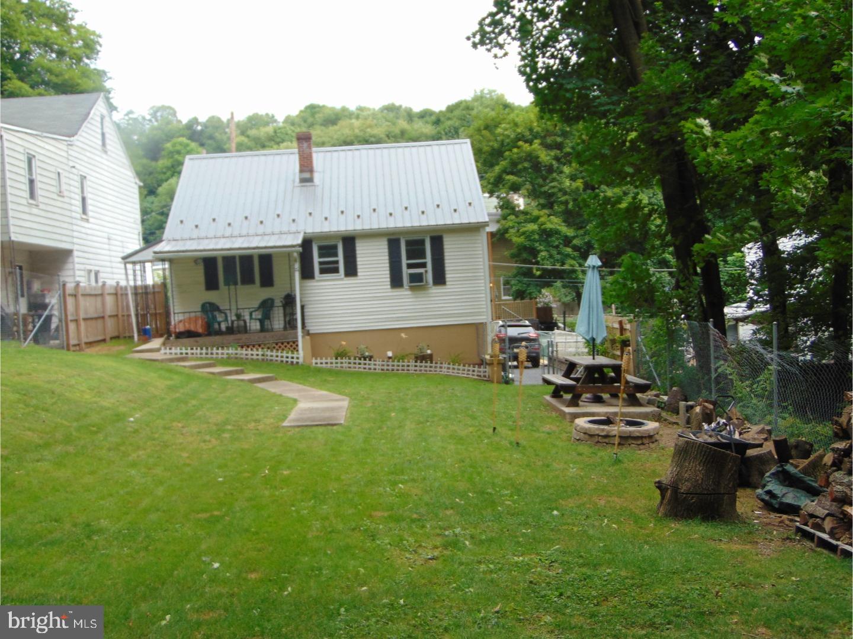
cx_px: 426
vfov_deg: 36.8
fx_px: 961
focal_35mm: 39
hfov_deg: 47.9
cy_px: 320
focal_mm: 6.9
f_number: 3.3
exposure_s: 1/200
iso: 80
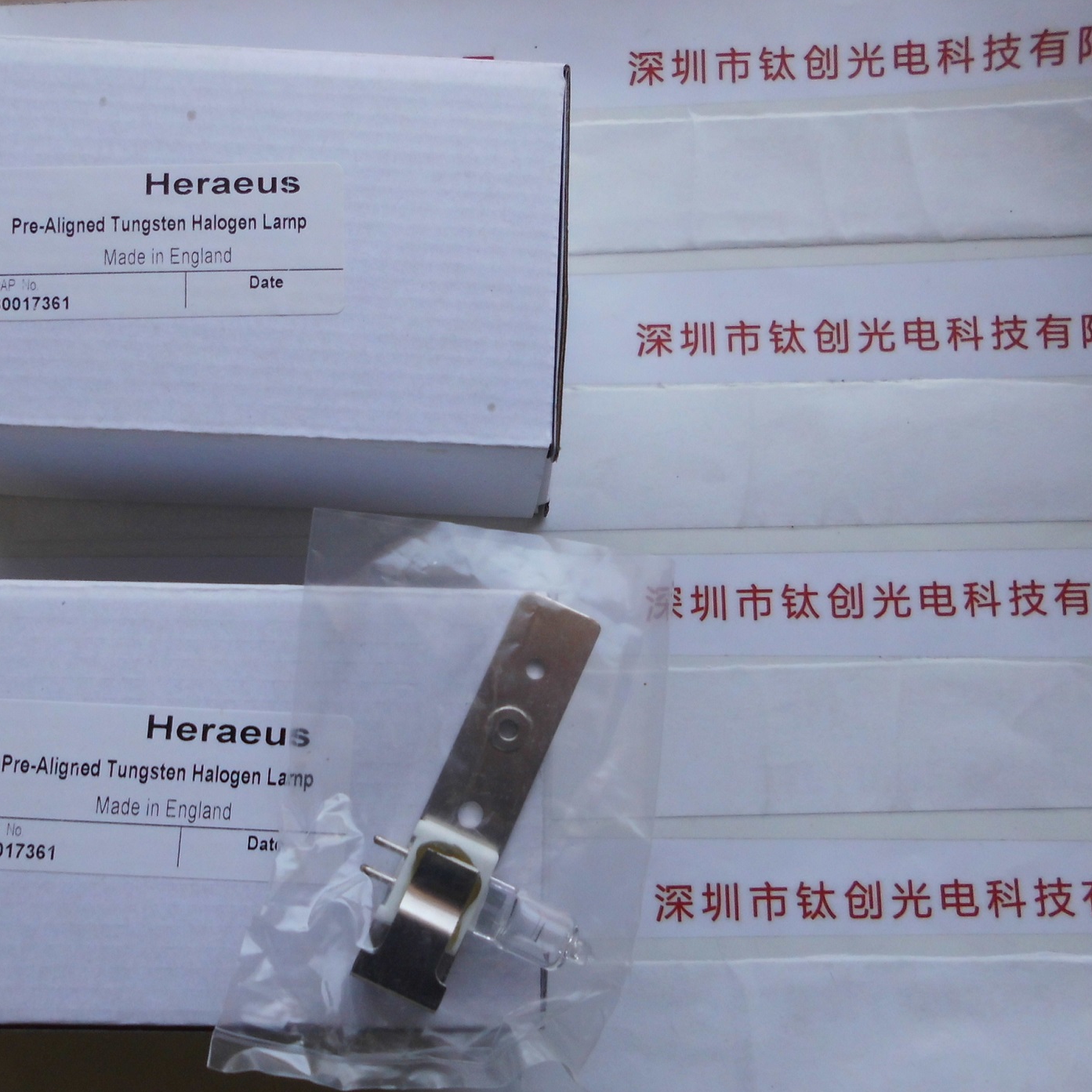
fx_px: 1178
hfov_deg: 49.7
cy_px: 581
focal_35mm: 33
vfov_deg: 49.7
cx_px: 517
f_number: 3.2
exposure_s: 1/76
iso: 100
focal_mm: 4.6
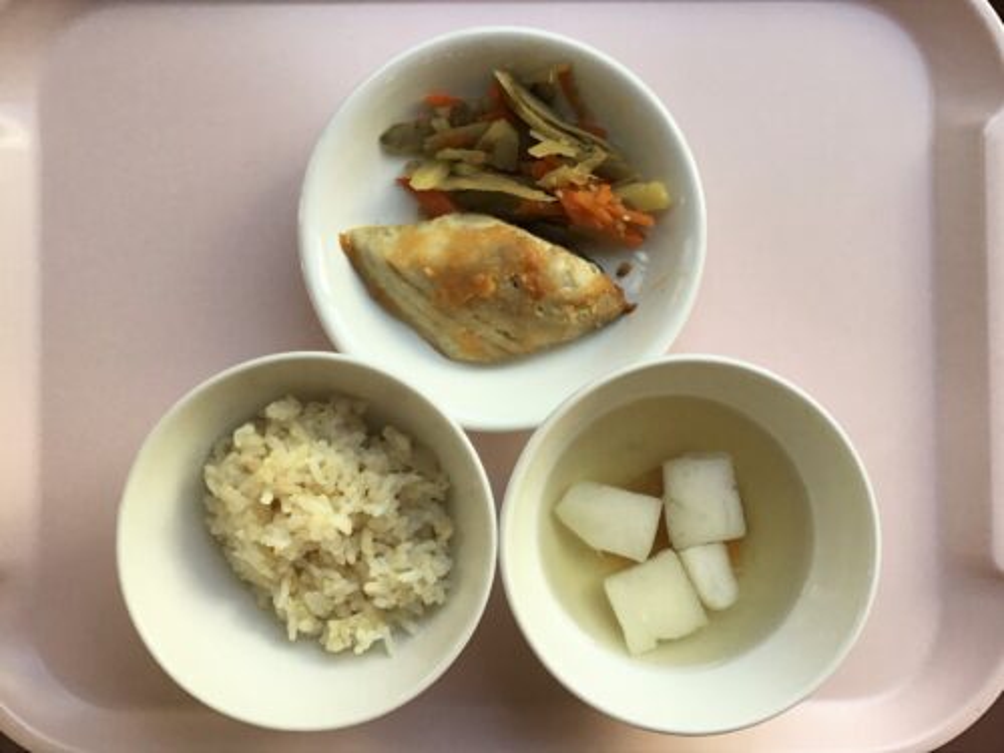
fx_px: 899
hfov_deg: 58.4
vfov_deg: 45.4
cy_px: 376
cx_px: 502
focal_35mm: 31
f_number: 2.4
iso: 25
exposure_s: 1/40
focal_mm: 3.3
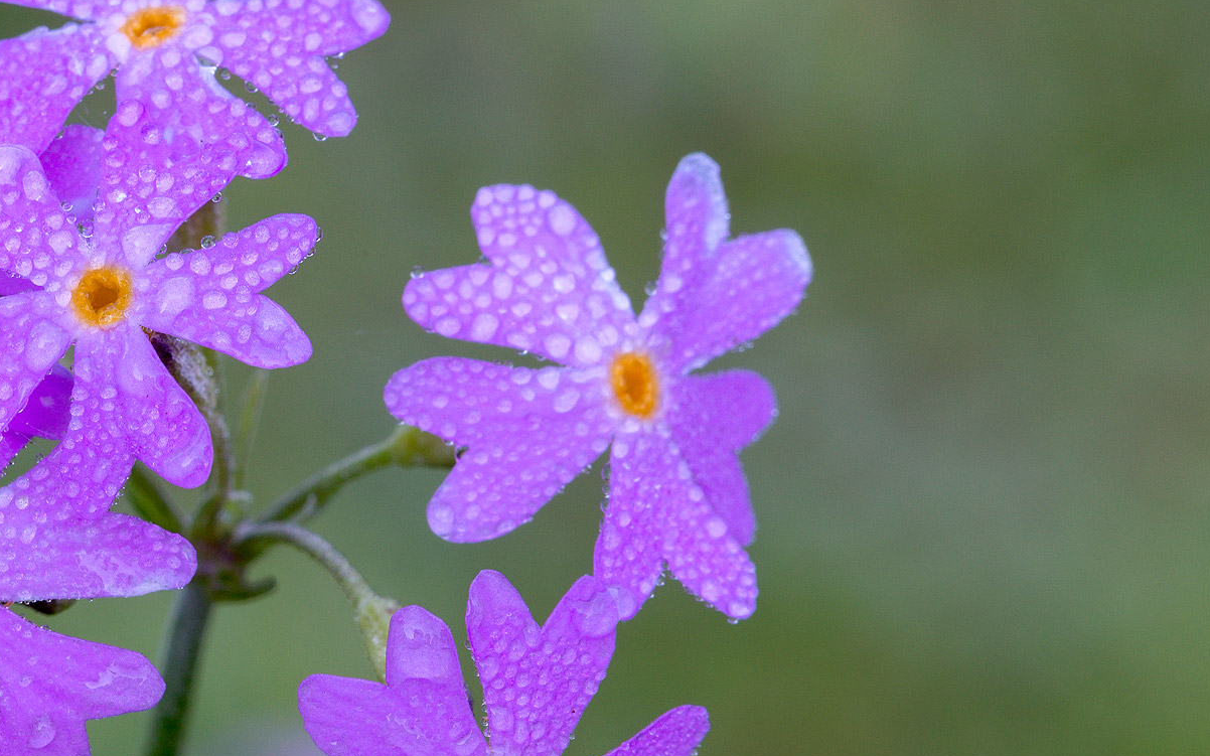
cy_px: 482
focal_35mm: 178
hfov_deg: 11.7
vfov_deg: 7.4
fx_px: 5869
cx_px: 352
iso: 200
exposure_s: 1/6
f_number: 25
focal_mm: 105
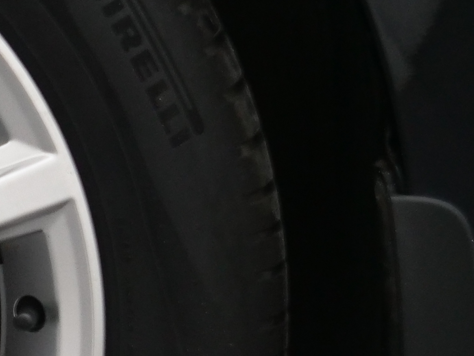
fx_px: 3287
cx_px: -426
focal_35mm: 240
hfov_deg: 7.9
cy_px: 320
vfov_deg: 6.2
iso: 800
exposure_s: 1/250
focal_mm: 27
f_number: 3.6
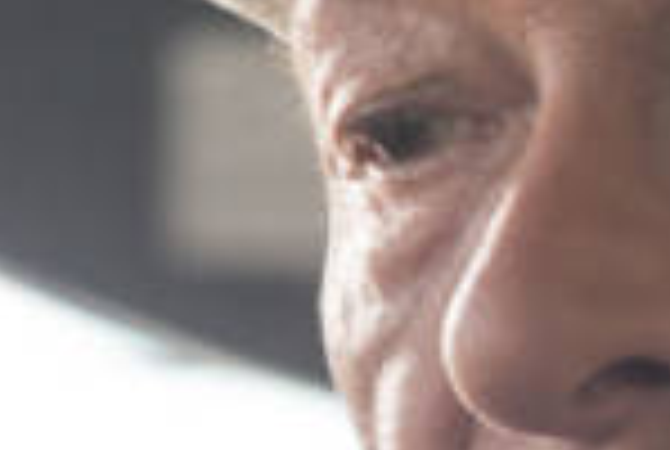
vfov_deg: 1.1
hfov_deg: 1.7
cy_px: 482
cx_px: 427
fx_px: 22490
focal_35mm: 1206
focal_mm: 200
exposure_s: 1/100
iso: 800
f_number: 10
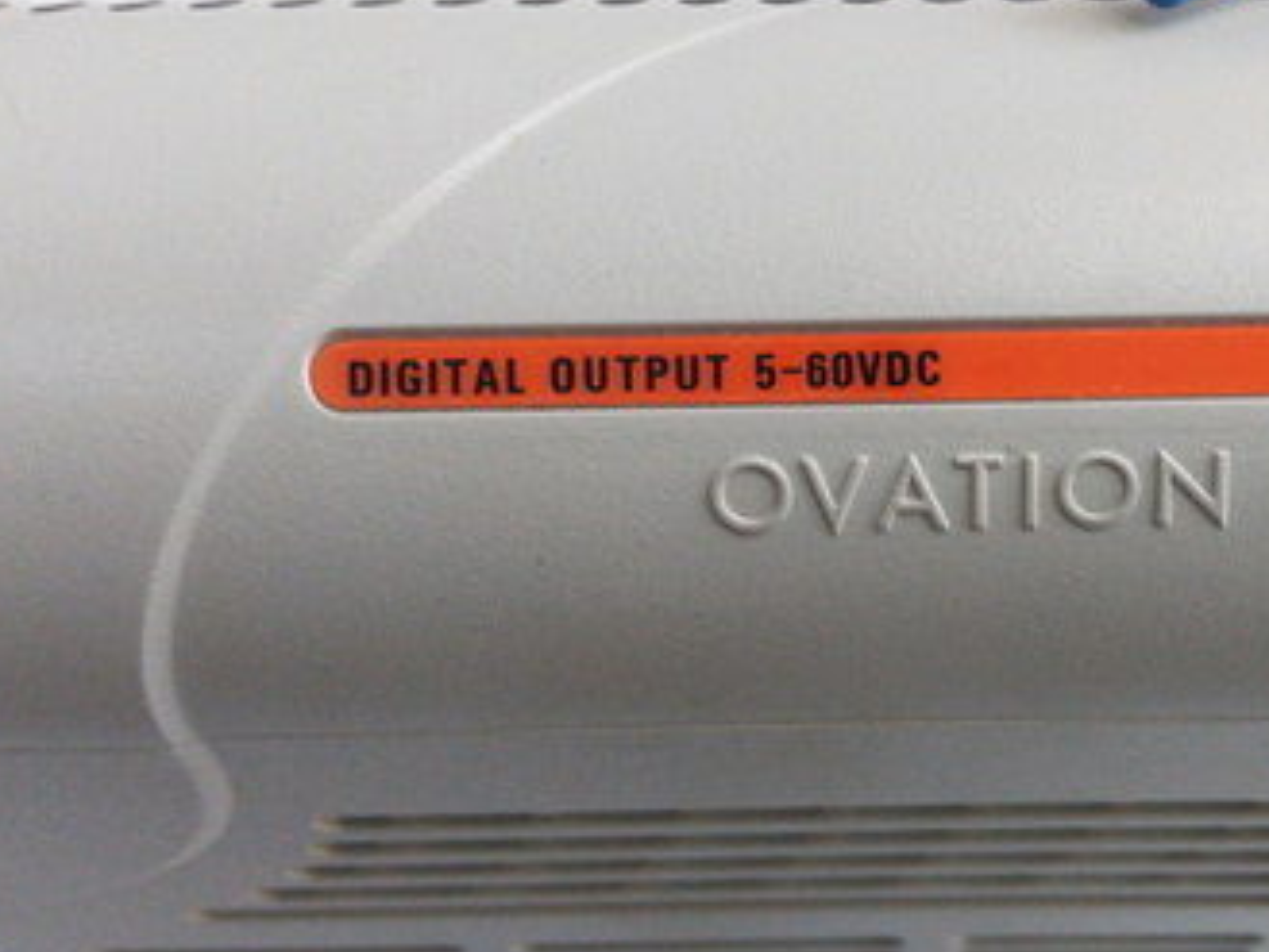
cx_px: 918
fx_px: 1504
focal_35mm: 41
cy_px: 333
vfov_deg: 34.9
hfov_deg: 44.5
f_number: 2
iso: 157
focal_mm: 3.79
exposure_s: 1/33
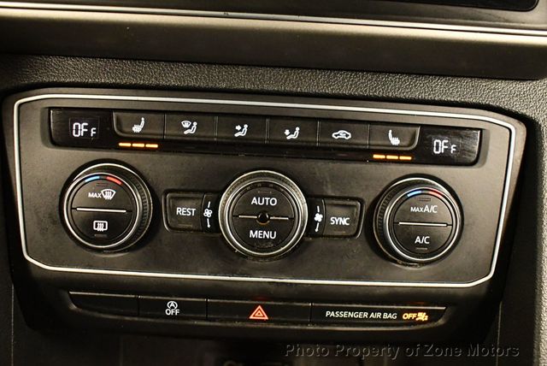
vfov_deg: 36.9
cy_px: 183
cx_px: 274
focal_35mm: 36
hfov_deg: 53.1
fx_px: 547
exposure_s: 1/60
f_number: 3.5
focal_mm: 18
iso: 6400
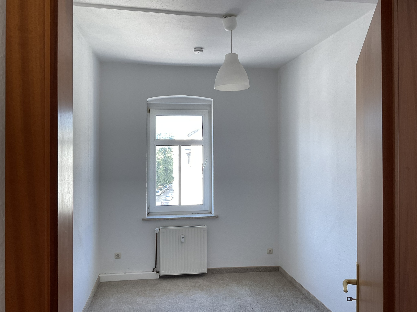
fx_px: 349
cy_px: 156
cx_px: 208
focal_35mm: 29
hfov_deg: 61.7
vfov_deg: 48.2
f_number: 1.8
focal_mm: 3
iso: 64
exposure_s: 1/69
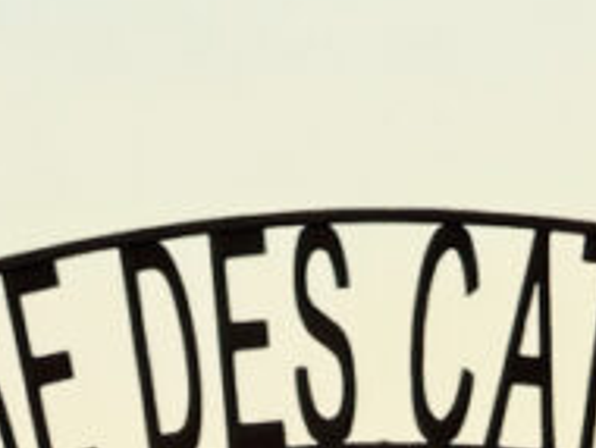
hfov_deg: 3.1
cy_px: 1128
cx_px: 609
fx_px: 11137
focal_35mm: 646
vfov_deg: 2.3
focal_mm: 15.66
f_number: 2.8
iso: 64
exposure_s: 1/601
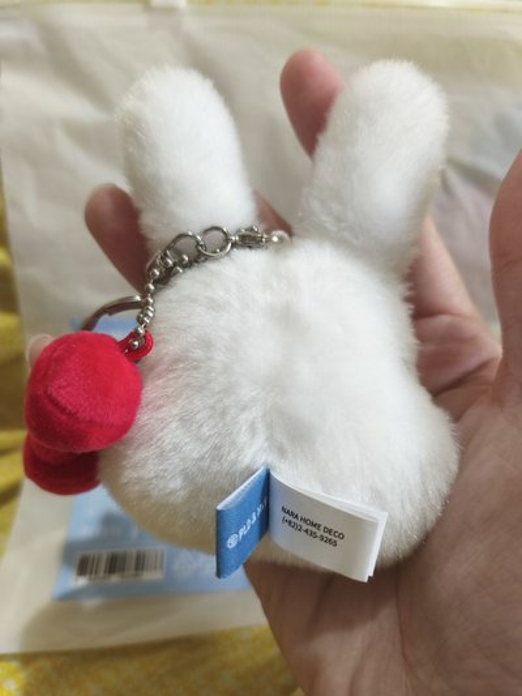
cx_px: 261
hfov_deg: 58.9
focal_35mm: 23
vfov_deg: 73.9
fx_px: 462
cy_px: 348
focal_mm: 5.35
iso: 320
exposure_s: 1/60
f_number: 1.7
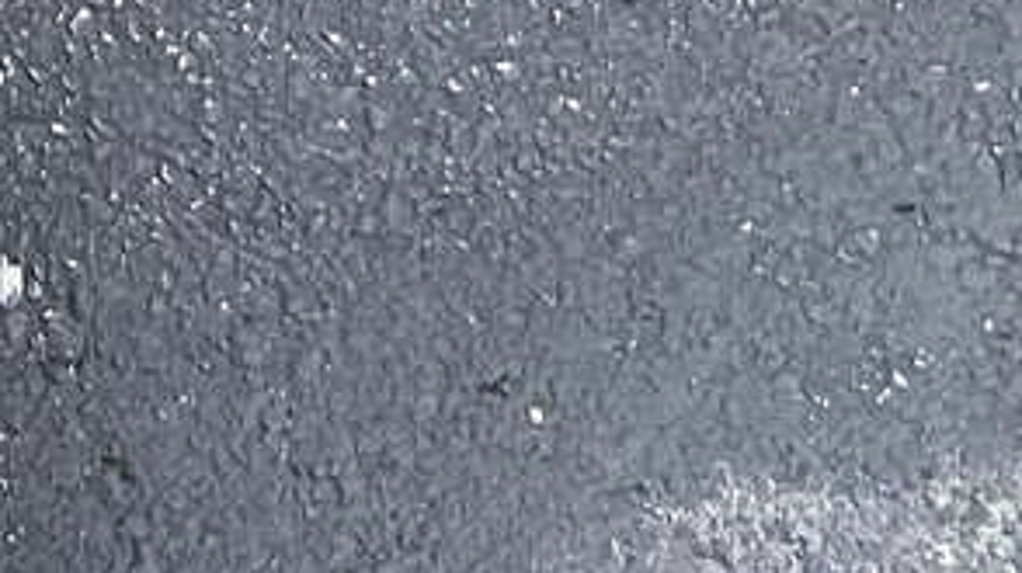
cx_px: -544
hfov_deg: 11.8
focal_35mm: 174
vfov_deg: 6.2
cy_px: -1387
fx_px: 4713
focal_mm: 3.3
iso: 25
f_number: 2.4
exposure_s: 1/243
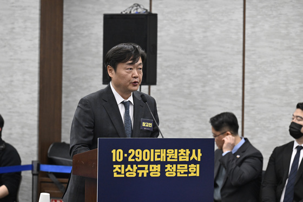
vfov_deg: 6.9
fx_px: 1683
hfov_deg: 10.3
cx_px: 152
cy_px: 101
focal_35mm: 200
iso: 5000
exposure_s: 1/250
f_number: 5.6
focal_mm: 200
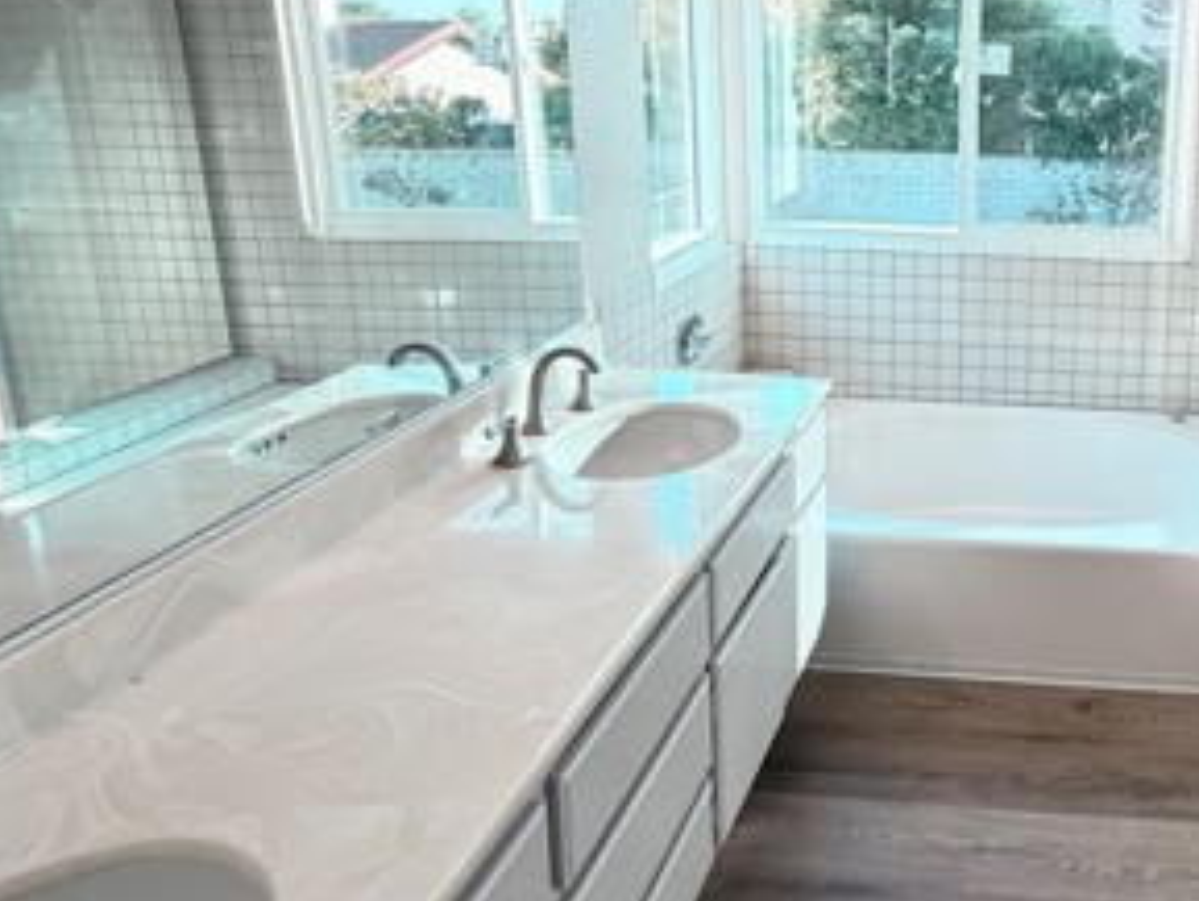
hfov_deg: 52.9
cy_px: 274
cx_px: 1025
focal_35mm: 31
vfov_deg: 44.6
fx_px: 1074
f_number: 2.2
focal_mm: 2.22
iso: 100
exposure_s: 1/120
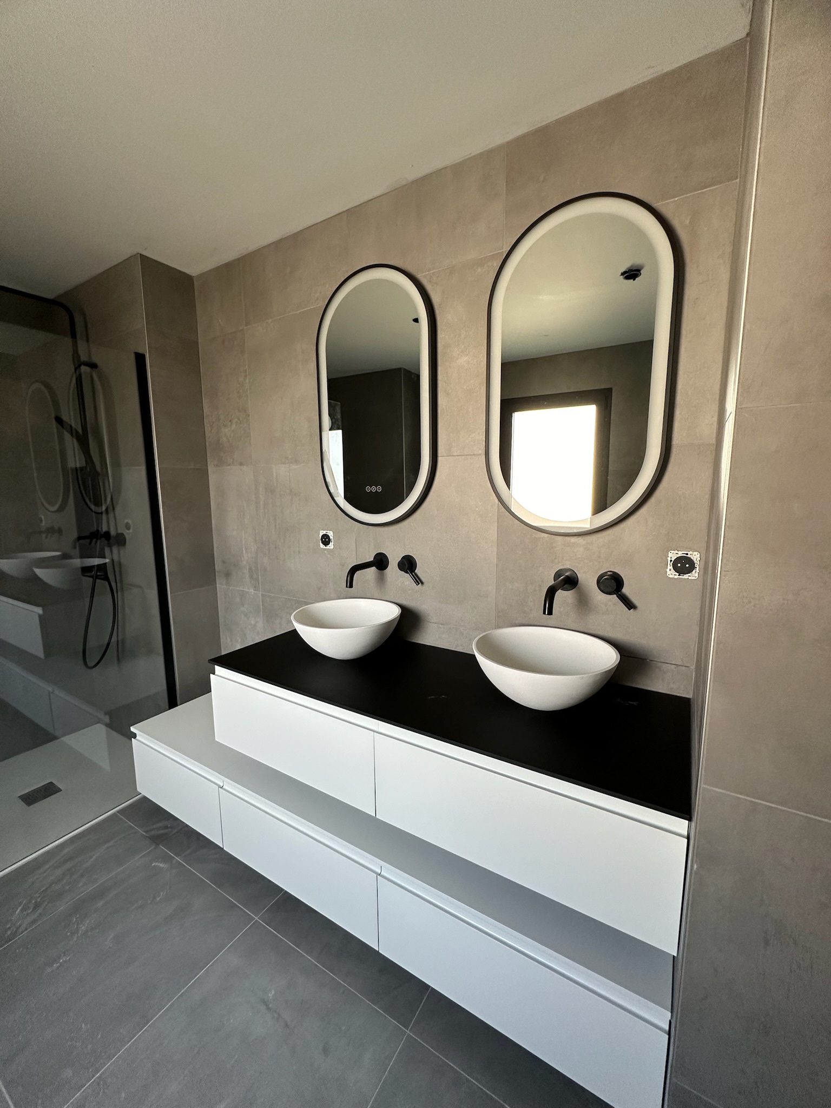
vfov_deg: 102.1
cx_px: 416
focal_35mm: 14
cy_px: 554
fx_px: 448
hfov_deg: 85.7
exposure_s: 1/99
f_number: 2.2
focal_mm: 2.22
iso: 160
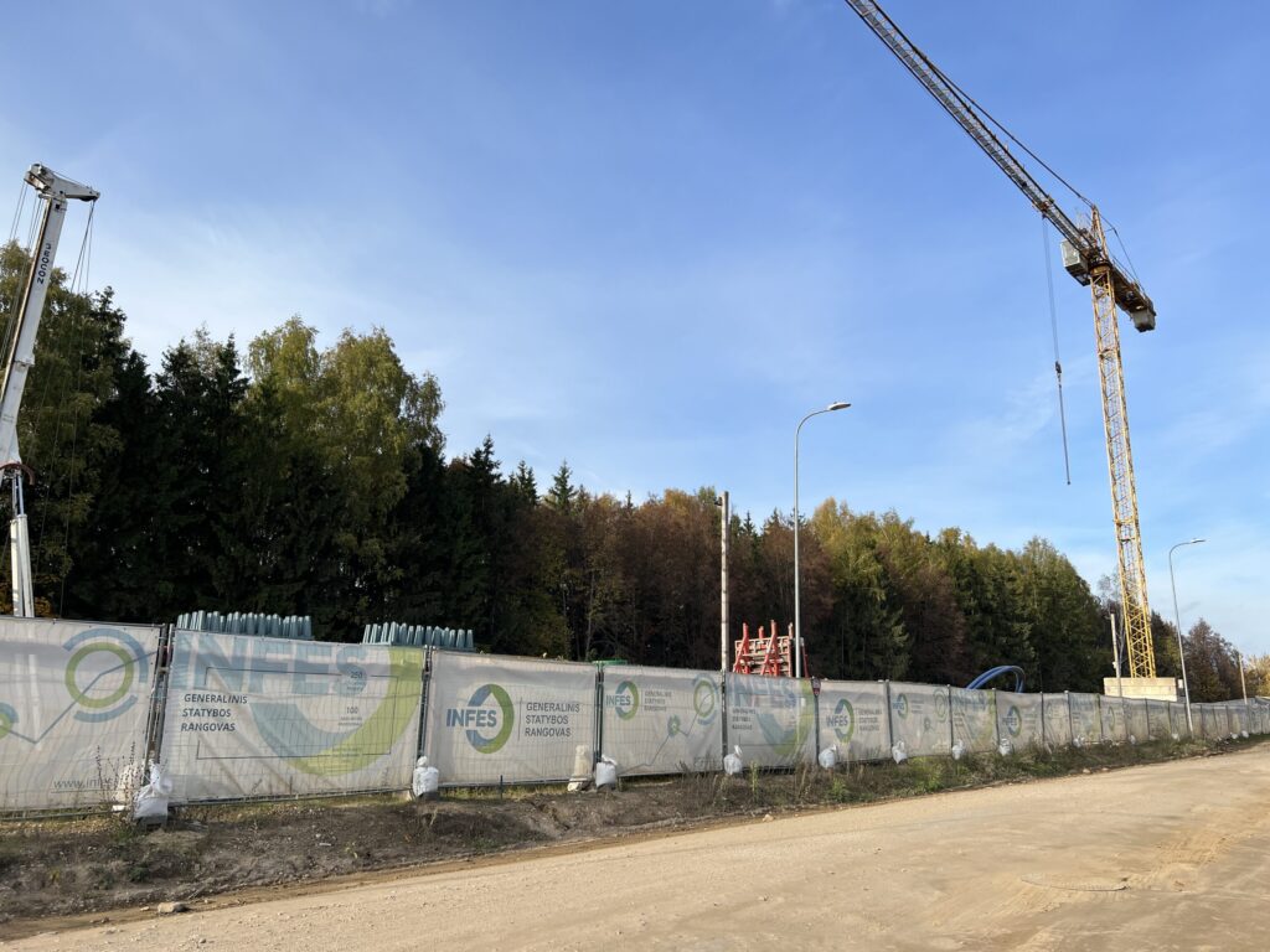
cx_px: 635
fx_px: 954
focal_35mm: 26
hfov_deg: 67.3
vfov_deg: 53.1
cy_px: 476
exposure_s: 1/2762
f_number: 1.5
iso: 50
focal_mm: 5.7
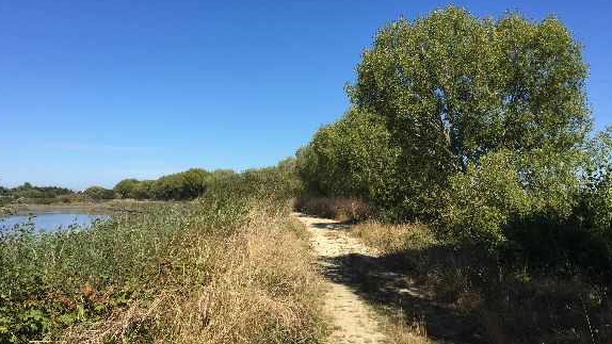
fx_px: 536
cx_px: 296
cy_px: 105
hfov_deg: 59.5
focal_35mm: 33
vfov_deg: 35.2
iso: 32
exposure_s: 1/2326
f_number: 2.2
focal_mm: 4.15
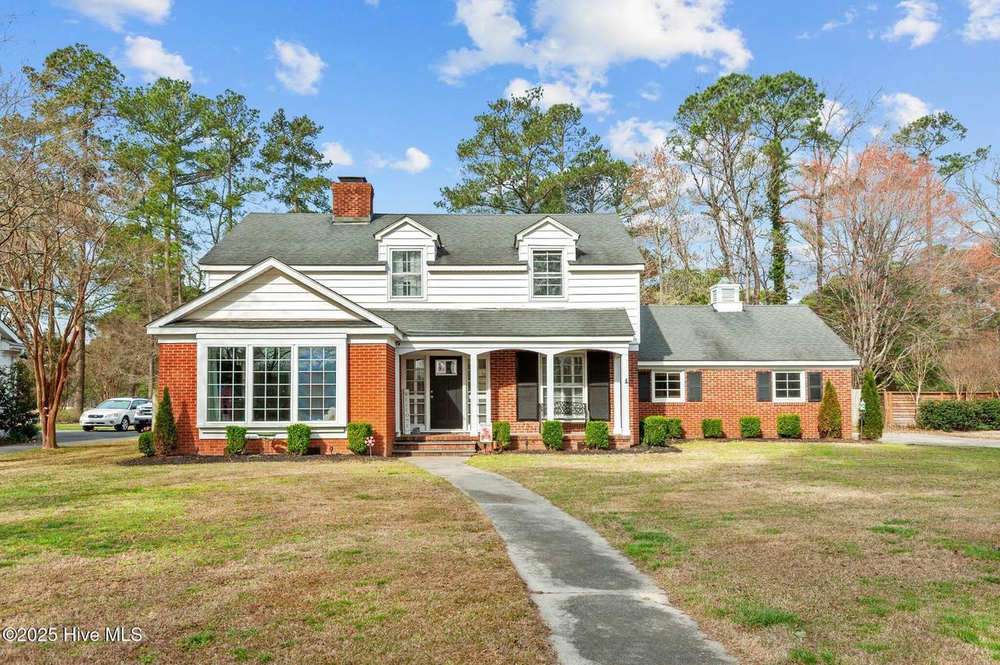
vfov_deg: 49.5
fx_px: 722
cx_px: 500
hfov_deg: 69.4
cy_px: 332
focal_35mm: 26
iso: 400
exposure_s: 1/320
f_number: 9
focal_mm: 26
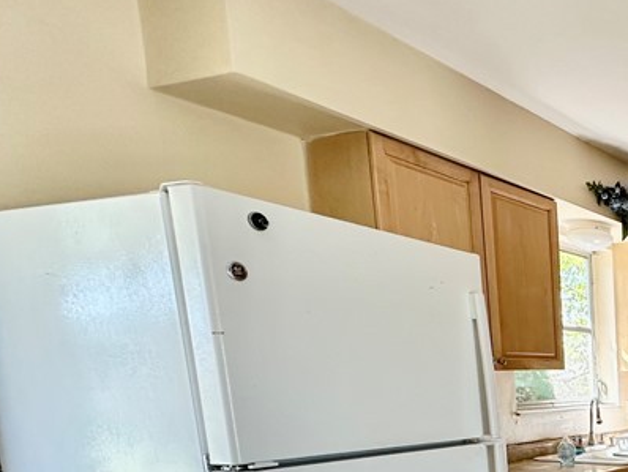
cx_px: 794
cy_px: 488
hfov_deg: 36.3
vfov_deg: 35.3
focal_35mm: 36
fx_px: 654
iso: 125
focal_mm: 2.22
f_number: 2.2
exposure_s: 1/99
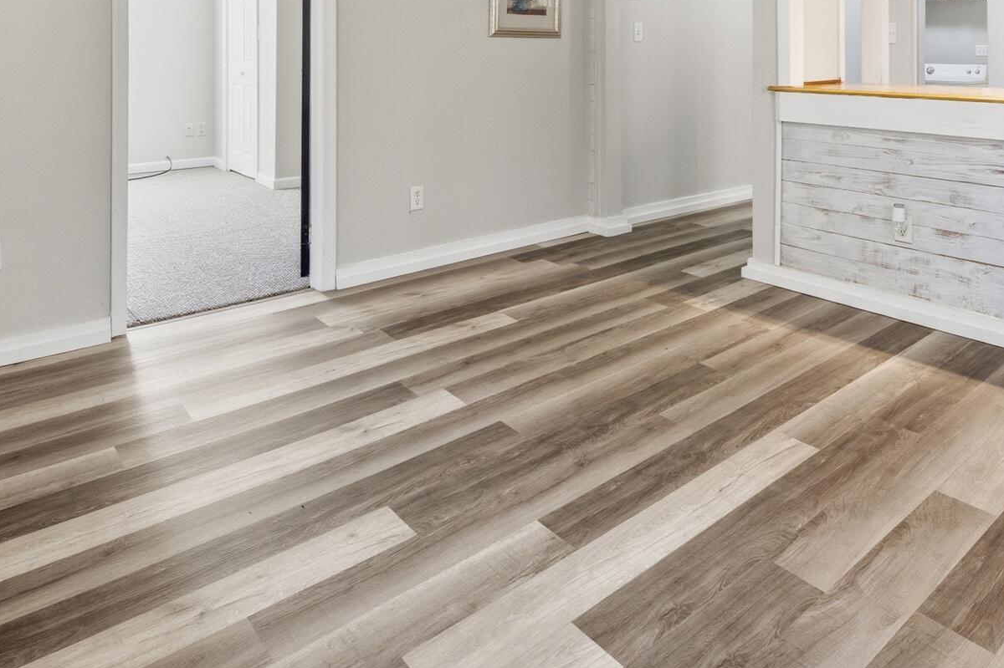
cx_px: 589
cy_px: 49
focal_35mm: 25
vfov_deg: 45.7
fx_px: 697
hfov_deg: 71.0
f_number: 8
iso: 250
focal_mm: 12
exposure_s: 1/50
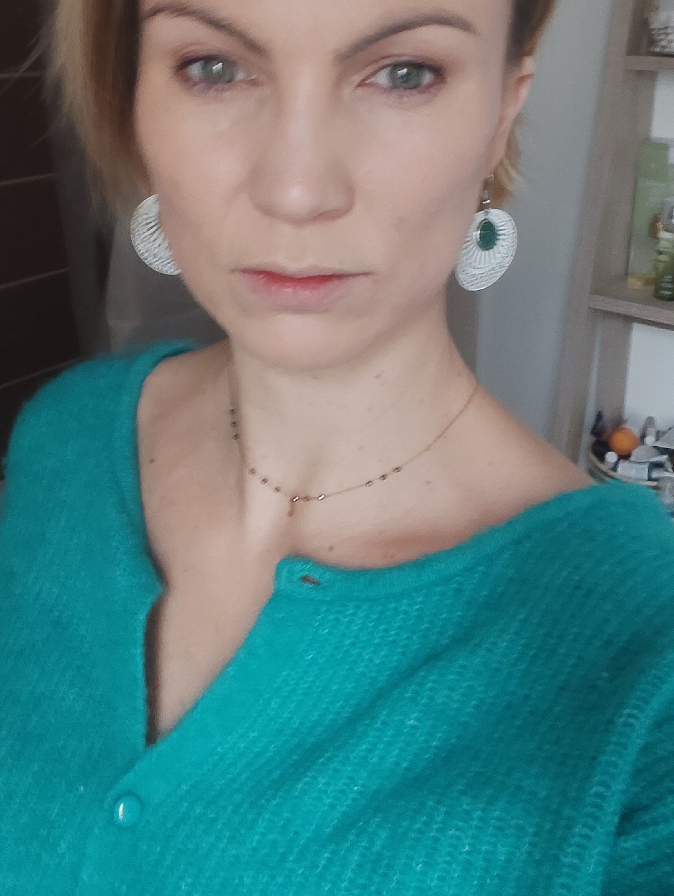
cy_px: 228
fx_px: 778
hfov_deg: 46.9
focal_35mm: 30
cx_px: 348
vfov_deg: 57.0
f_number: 2.45
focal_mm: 3.5
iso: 196
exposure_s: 1/33
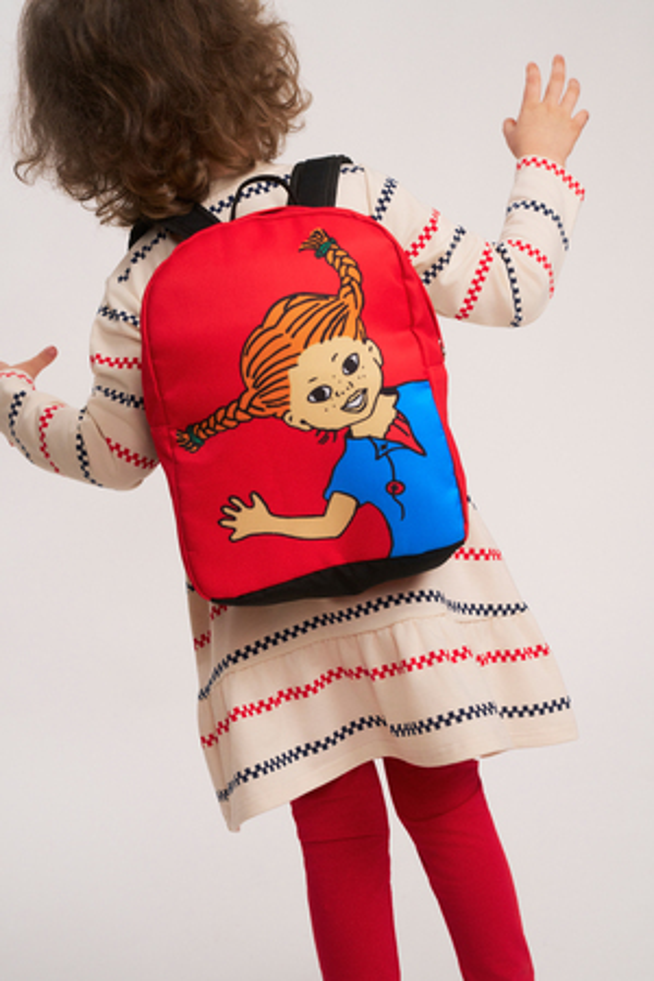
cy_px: 490
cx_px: 327
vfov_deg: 32.9
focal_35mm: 61
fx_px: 1662
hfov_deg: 22.3
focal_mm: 61
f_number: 4
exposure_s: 1/250
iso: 1250
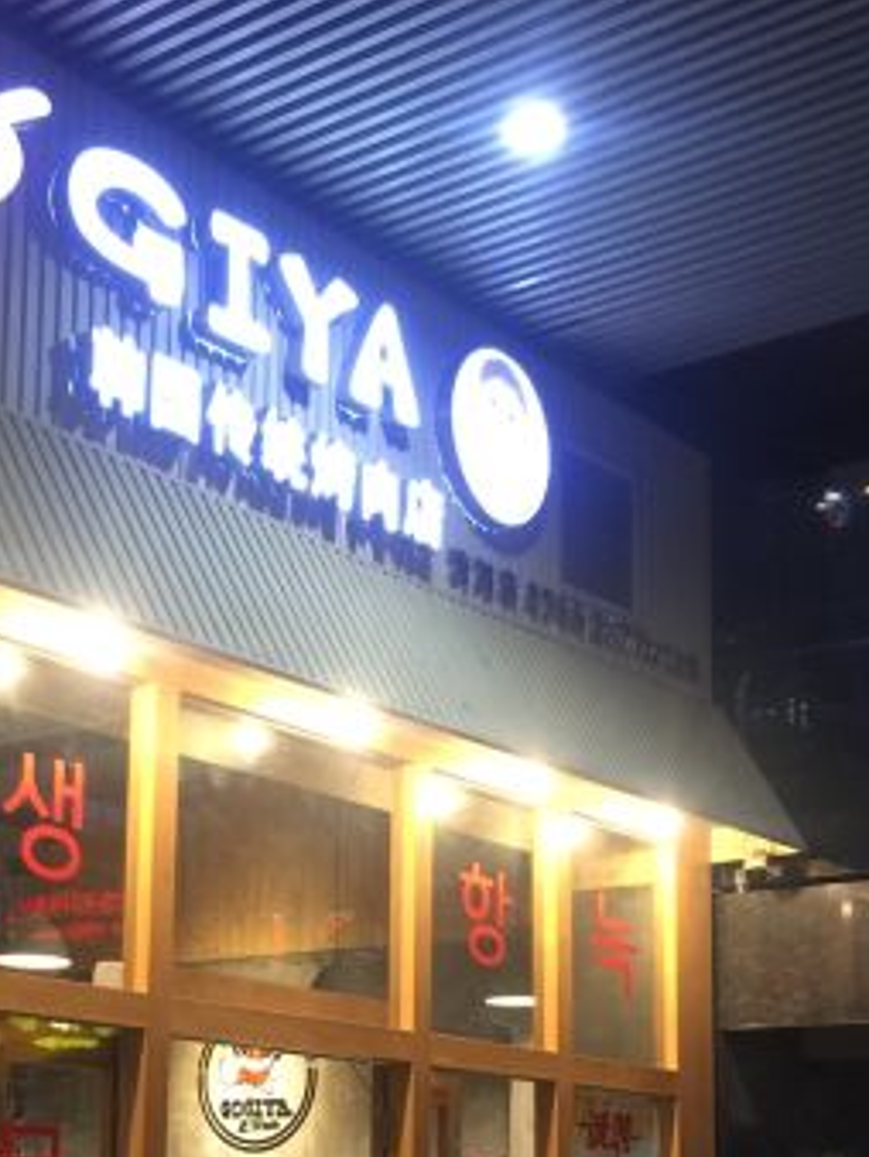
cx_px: 186
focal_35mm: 60
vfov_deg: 31.4
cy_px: 911
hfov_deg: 24.1
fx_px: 2006
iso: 80
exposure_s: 1/17
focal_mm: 4.15
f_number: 2.2
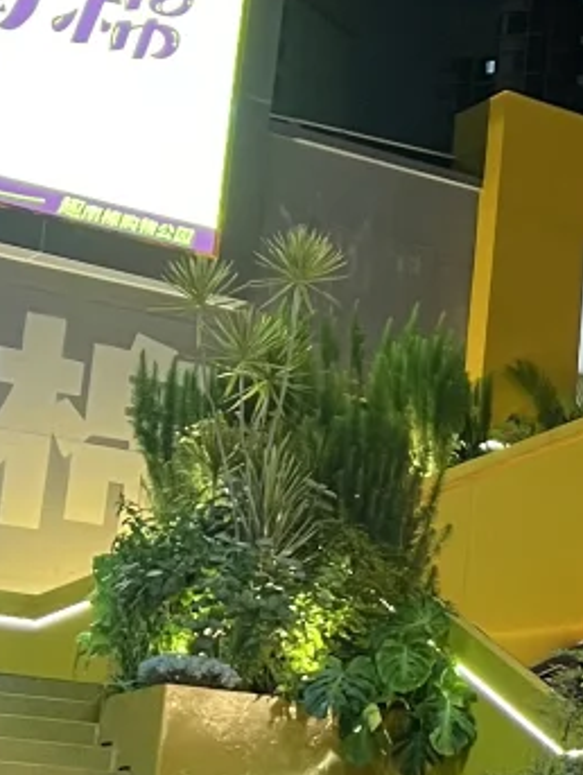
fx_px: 2443
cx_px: 1200
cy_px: 486
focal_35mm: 109
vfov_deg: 18.0
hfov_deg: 12.0
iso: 125
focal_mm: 5.7
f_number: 1.5
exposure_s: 1/50
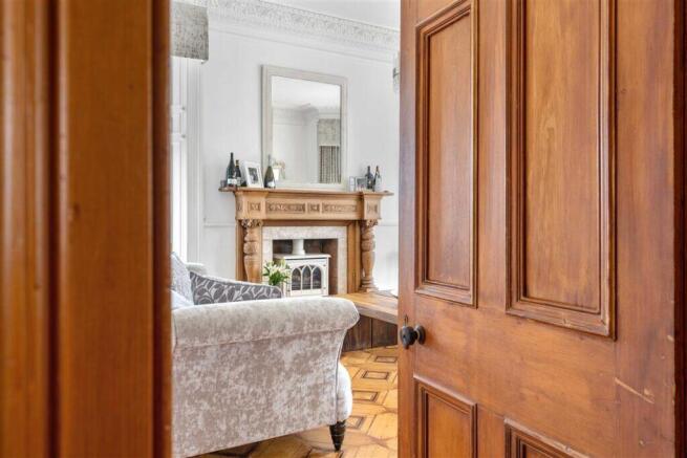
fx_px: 534
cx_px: 344
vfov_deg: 46.4
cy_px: 229
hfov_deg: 65.5
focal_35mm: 28
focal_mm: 28
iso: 250
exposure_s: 1/3
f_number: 8
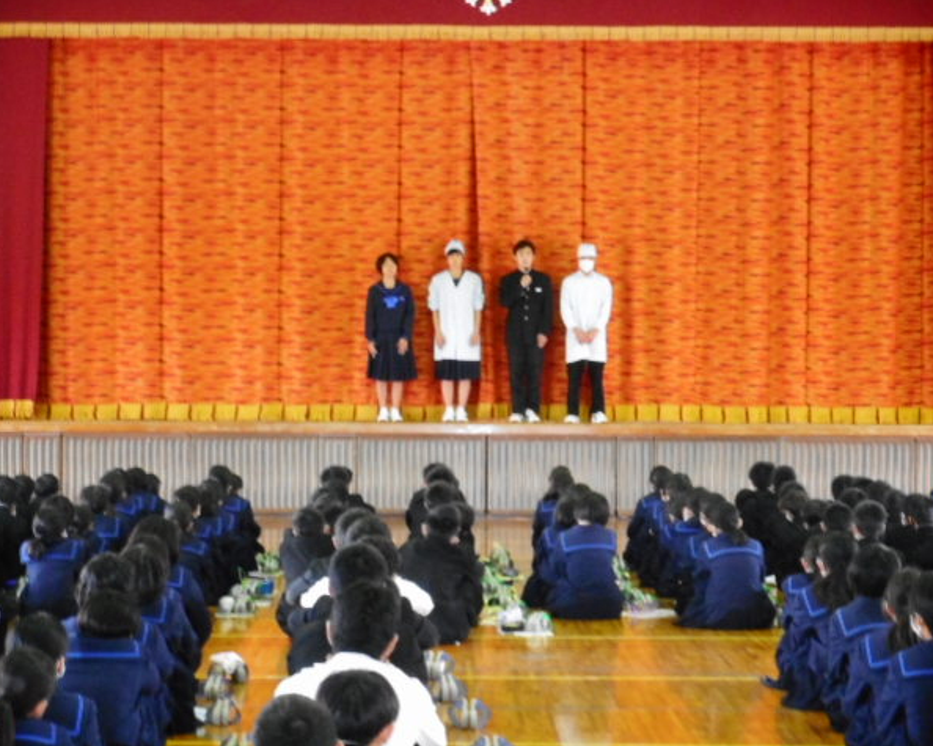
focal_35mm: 123
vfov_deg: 12.5
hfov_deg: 15.6
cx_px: 468
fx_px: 3396
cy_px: 374
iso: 800
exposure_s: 1/6
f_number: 5.9
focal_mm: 20.9
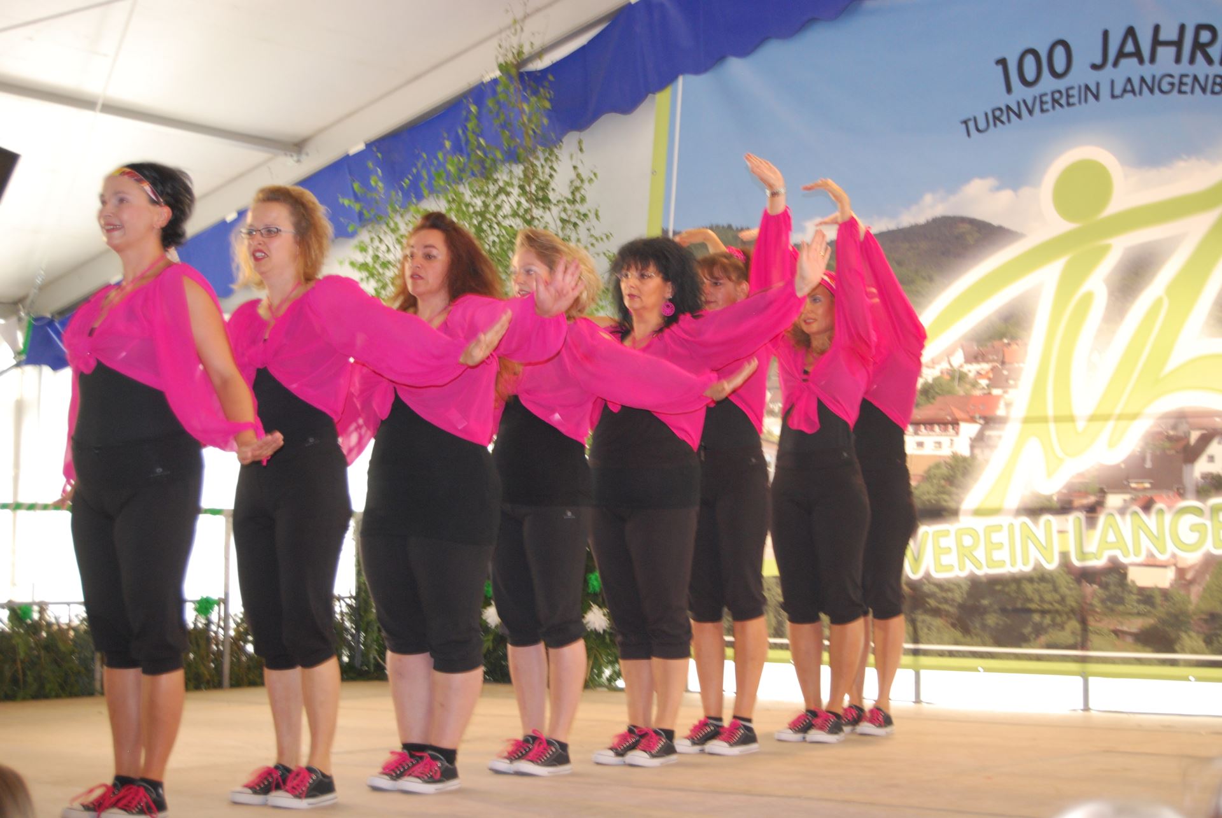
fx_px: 2294
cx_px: 611
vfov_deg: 20.2
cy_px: 409
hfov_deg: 29.8
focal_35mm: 68
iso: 640
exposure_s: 1/60
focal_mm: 45
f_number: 5.3
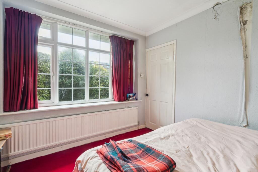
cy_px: 86
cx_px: 129
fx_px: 115
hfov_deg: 96.7
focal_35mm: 16
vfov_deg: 73.8
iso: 640
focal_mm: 16
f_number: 11
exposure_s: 1/5
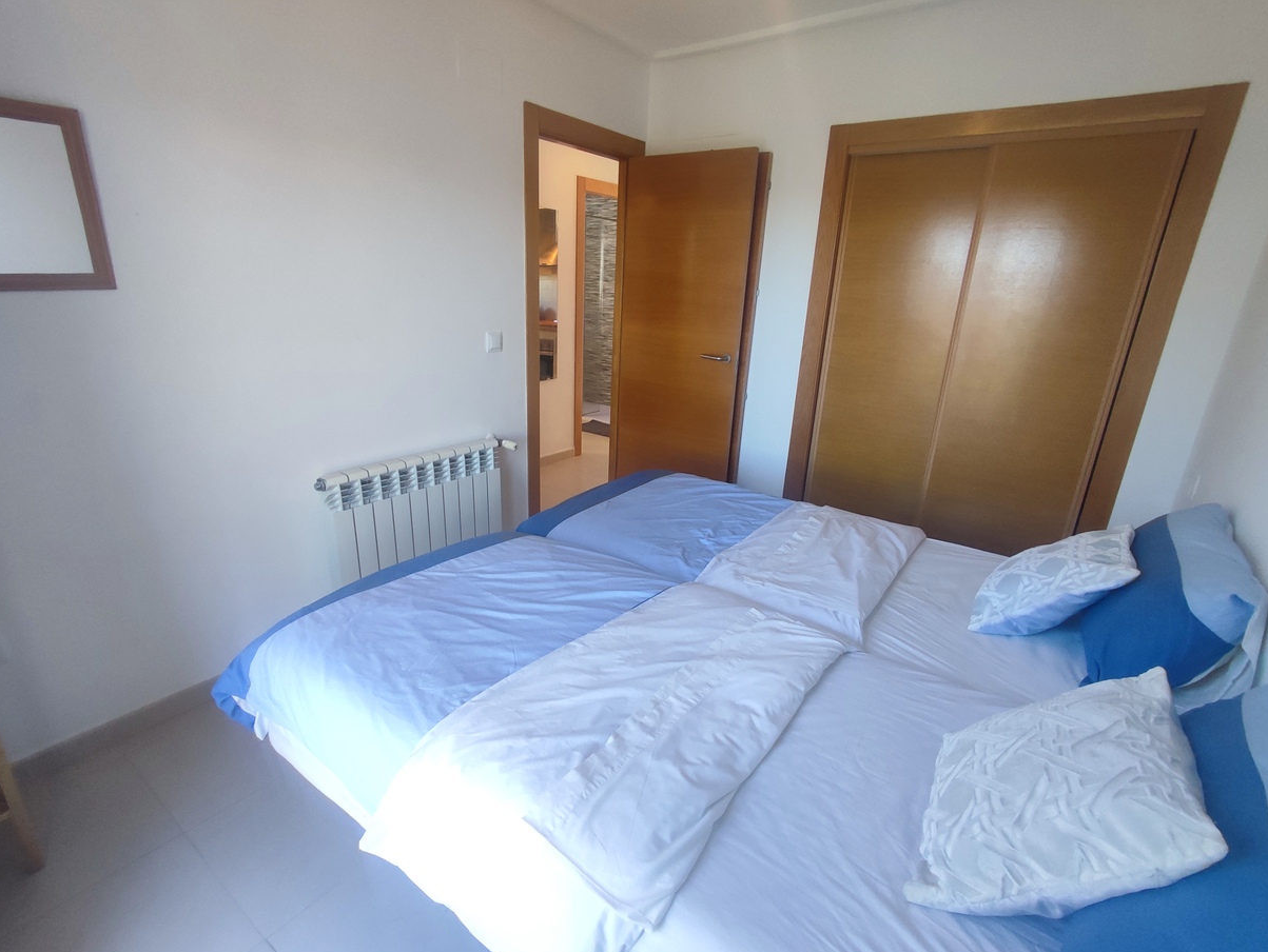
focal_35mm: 17
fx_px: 623
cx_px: 611
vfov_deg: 74.8
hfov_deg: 91.0
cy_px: 496
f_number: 2.2
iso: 208
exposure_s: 1/100
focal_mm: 1.65
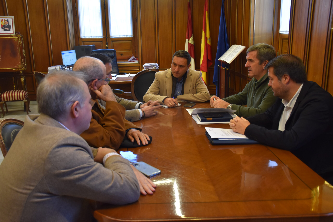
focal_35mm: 34
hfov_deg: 55.1
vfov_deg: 38.4
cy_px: 111
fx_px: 319
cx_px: 166
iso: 640
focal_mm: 23
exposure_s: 1/60
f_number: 4
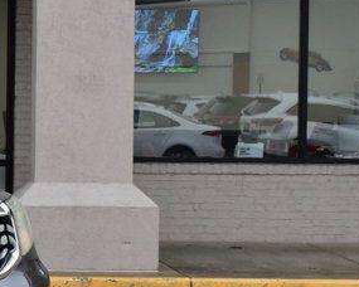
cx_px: -189
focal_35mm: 147
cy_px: 123
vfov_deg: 10.5
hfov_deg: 12.5
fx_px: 1559
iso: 400
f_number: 9
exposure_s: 1/125
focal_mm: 29
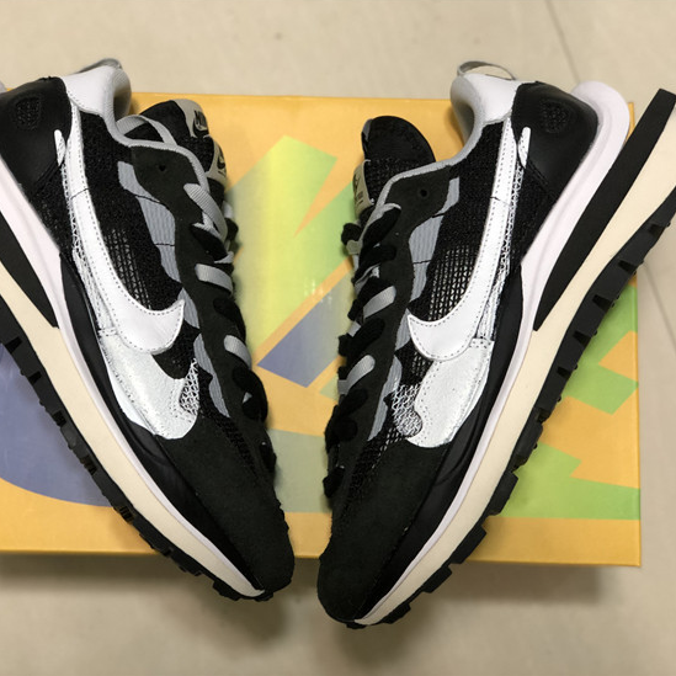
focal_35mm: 62
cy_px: 336
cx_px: 286
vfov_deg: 27.7
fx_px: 1370
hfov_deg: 27.7
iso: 160
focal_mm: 6
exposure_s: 1/33
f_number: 2.4
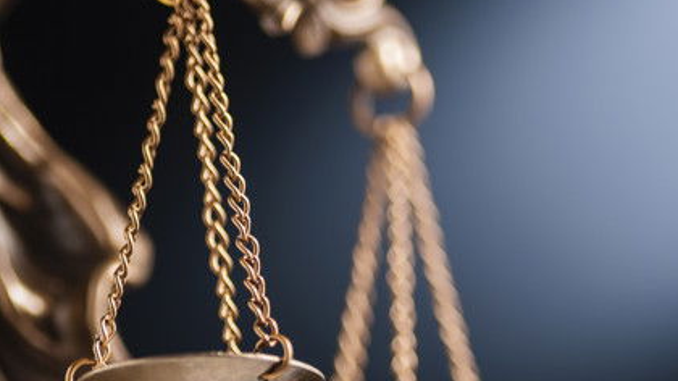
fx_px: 3792
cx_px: 426
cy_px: 204
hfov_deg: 10.2
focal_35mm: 211
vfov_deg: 5.8
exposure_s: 1/100
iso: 100
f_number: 5
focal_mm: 90
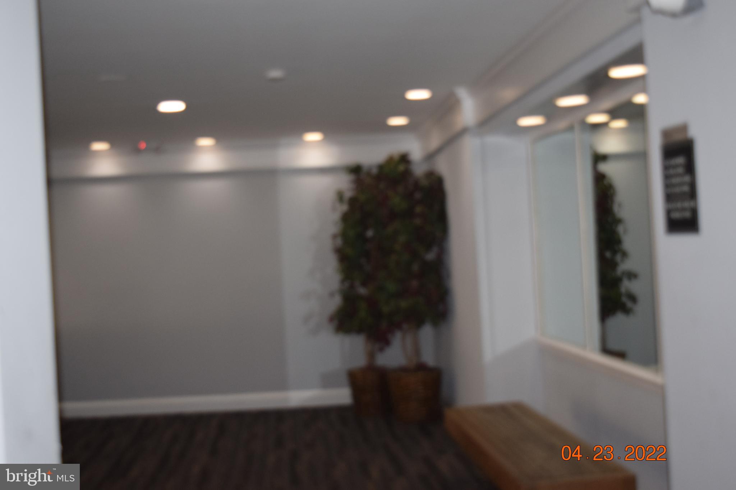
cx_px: 368
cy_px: 245
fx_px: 920
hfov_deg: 43.6
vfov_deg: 29.9
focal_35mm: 45
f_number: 4.2
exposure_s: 1/60
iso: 1000
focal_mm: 30
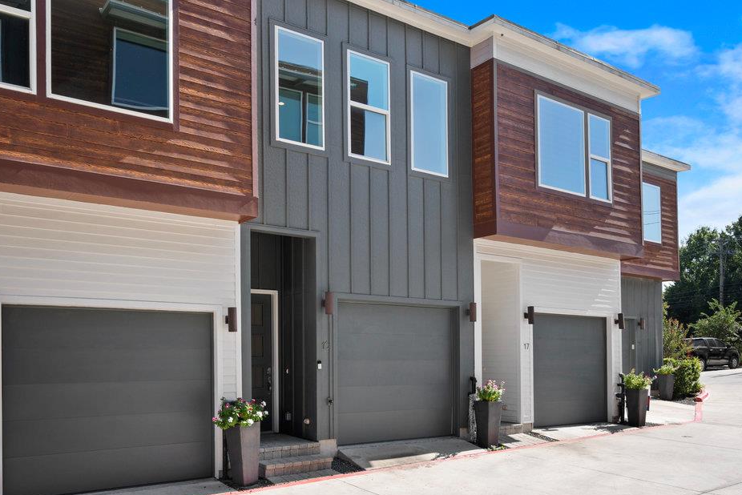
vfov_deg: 48.0
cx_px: 369
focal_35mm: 27
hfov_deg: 67.4
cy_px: 241
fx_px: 557
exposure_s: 1/160
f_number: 7.1
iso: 100
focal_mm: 17
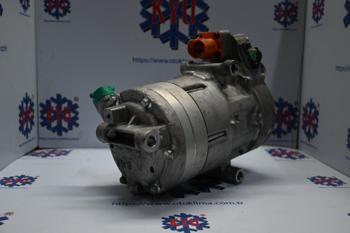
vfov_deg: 36.2
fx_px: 357
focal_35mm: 37
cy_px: 116
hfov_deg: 52.2
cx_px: 175
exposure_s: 1/125
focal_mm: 24.5
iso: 500
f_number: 4.2
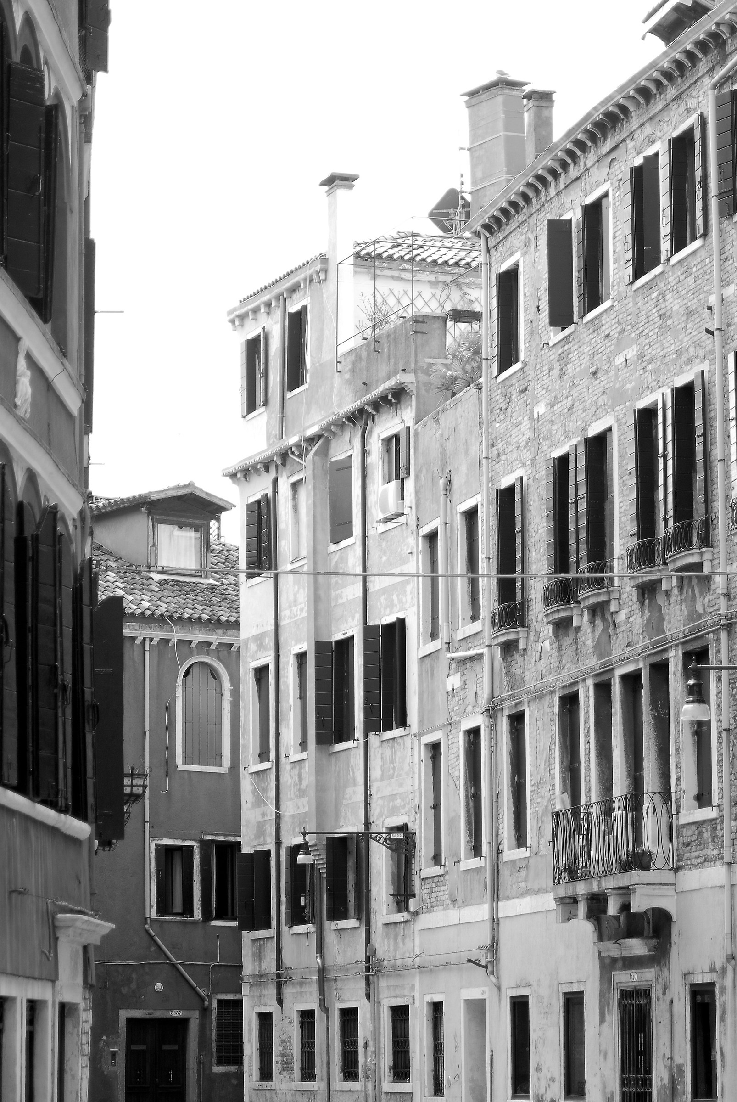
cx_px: 368
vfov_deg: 19.4
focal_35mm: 105
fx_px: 3216
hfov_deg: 13.1
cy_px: 551
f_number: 4
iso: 100
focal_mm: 70
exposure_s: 1/200
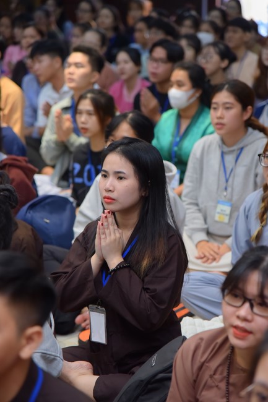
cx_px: 134
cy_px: 201
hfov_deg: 11.4
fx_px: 1341
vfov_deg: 17.1
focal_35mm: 120
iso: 1250
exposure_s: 1/100
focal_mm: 120
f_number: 4.5
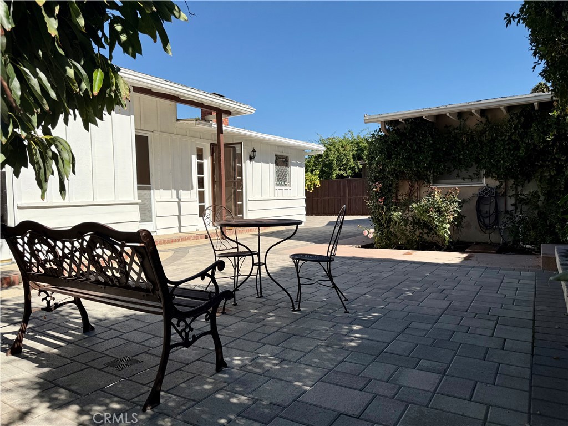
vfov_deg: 56.8
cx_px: 284
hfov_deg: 71.6
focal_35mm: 24
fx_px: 394
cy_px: 213
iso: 80
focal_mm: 6.76
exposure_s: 1/6173
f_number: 1.78
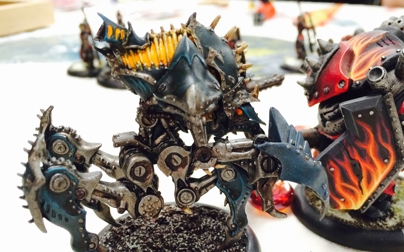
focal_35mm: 37
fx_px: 407
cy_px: 164
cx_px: 234
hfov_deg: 52.5
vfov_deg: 34.2
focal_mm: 4.15
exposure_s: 1/30
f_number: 2.2
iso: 200
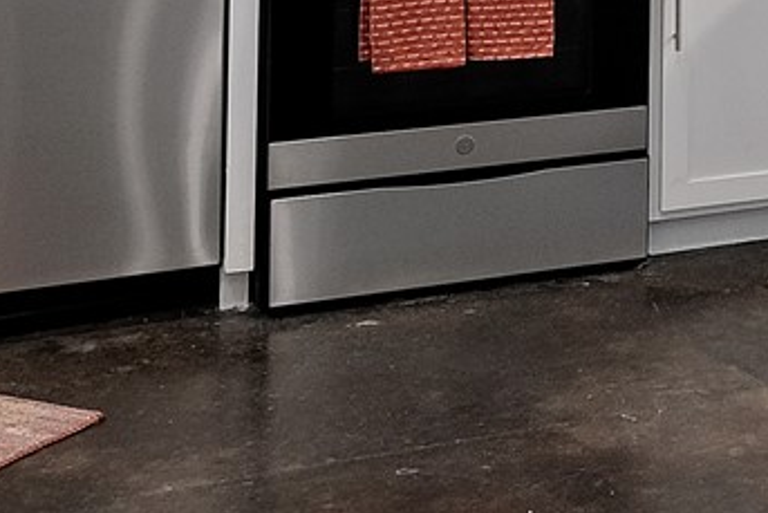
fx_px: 2027
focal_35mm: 95
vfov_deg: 13.2
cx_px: 1131
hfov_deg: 19.0
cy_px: -372
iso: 800
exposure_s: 1/7.5
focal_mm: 10
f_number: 7.1
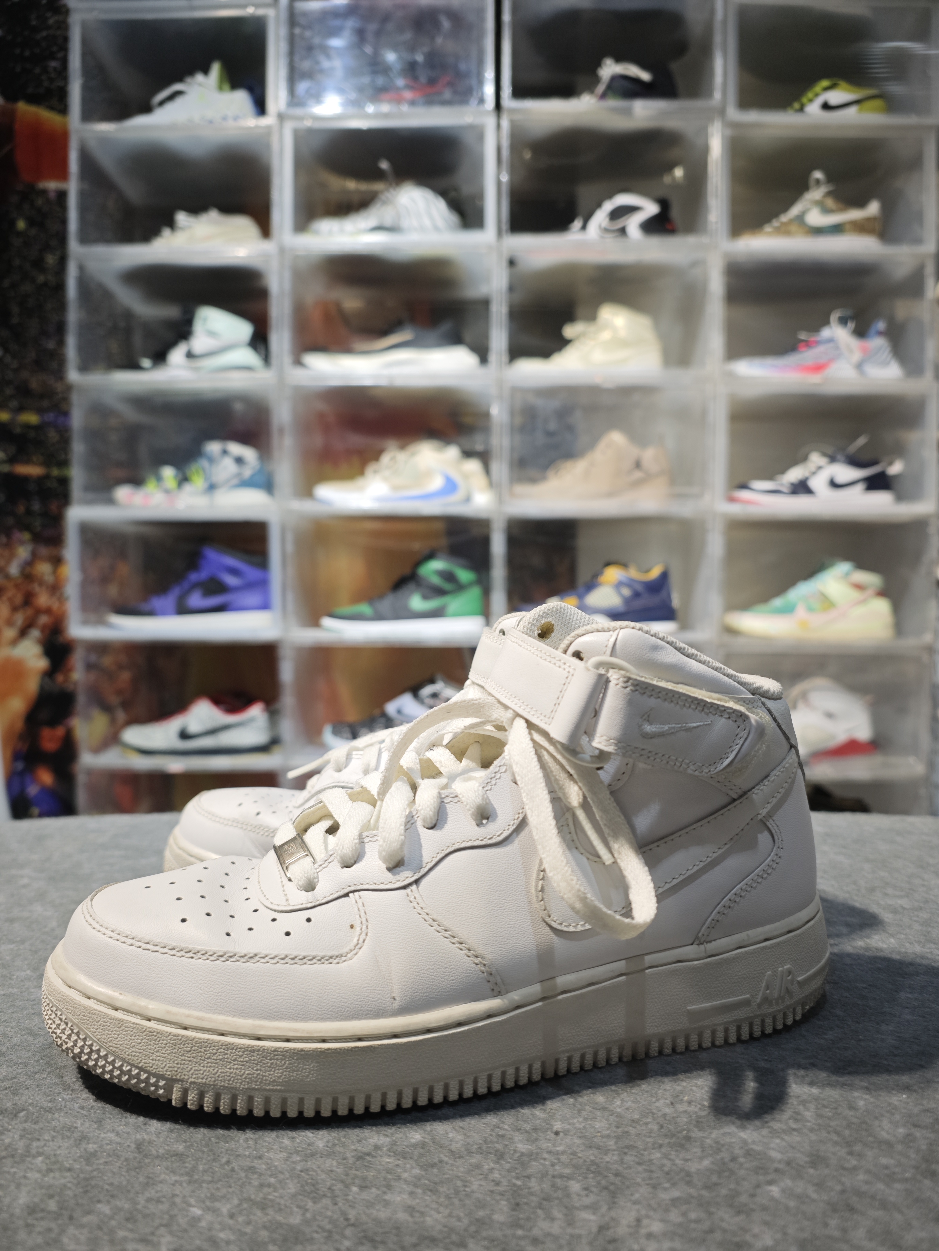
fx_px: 832
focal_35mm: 23
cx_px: 470
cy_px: 626
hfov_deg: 58.9
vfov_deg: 73.9
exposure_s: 1/100
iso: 50
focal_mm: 6.68
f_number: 1.42
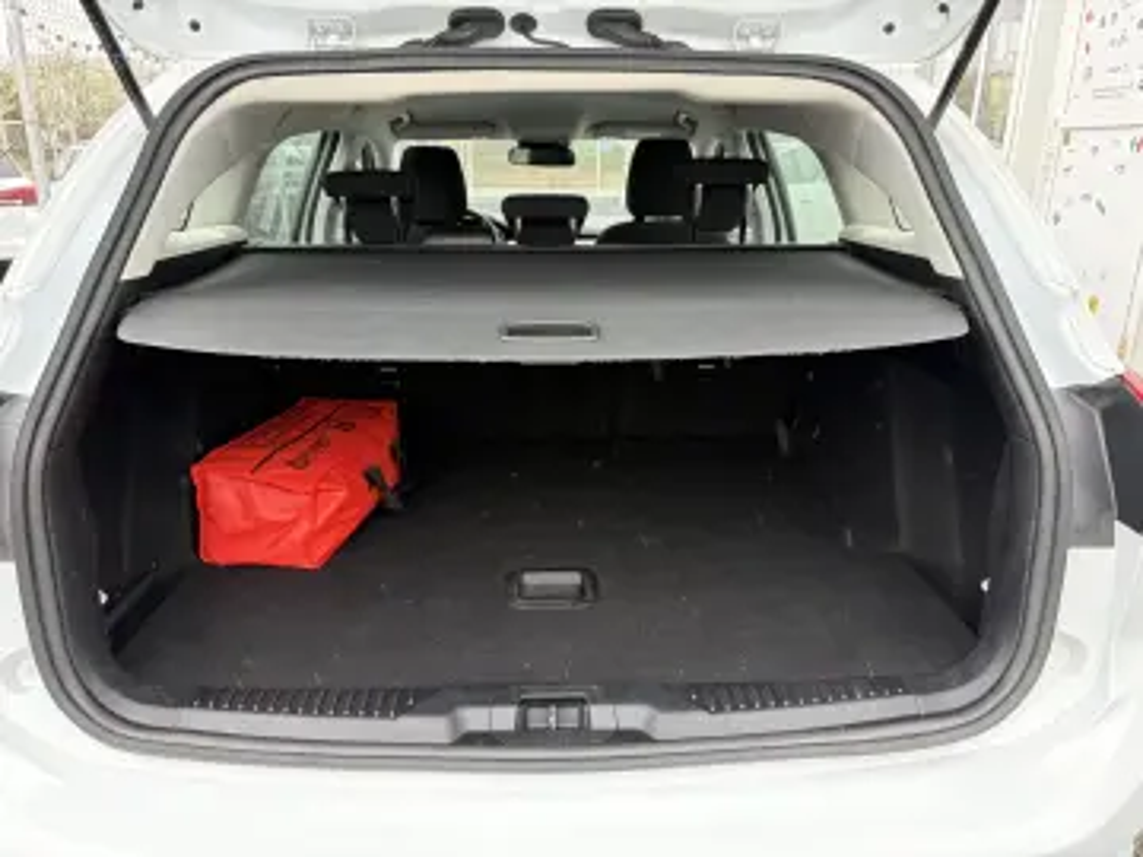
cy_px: 428
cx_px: 572
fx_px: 859
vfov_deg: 53.1
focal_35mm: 26
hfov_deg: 67.3
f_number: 1.6
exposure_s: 1/230
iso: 100
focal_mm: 5.96
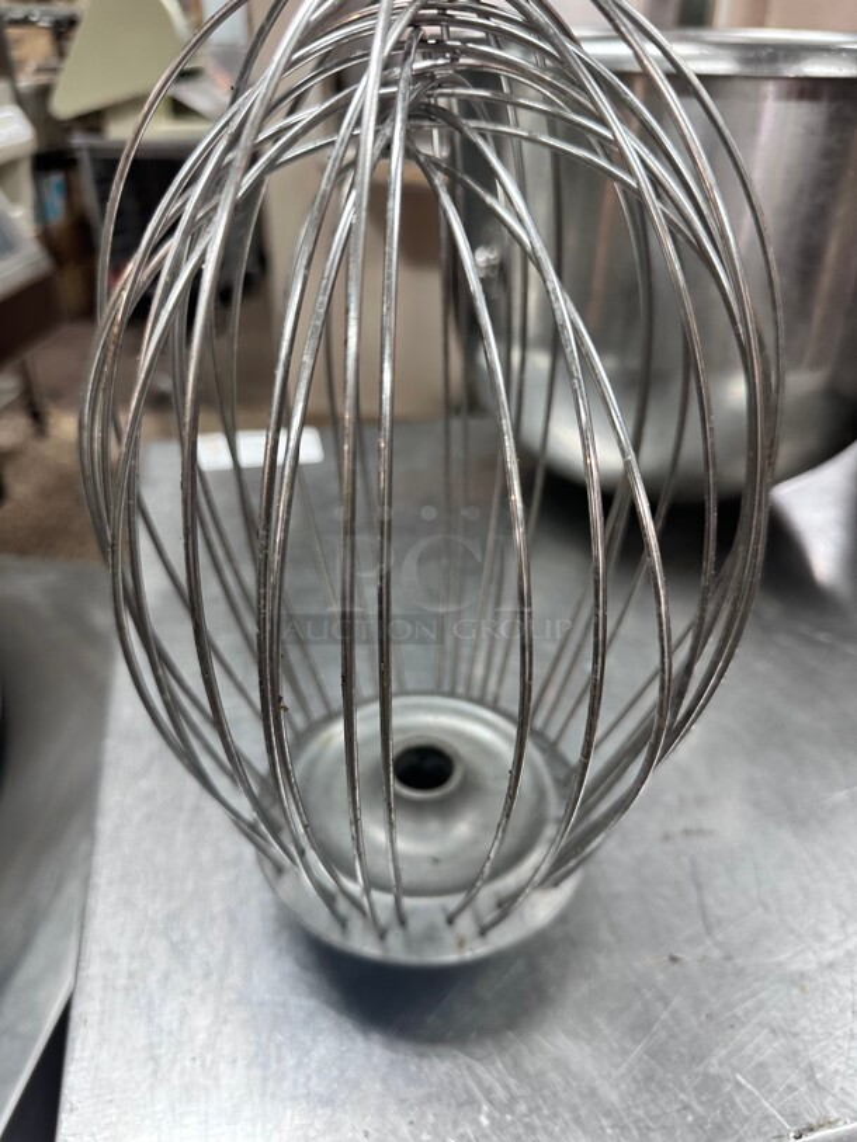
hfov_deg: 56.8
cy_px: 571
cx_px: 428
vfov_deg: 71.6
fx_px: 792
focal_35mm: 24
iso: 200
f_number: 1.78
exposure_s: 1/60
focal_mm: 6.86
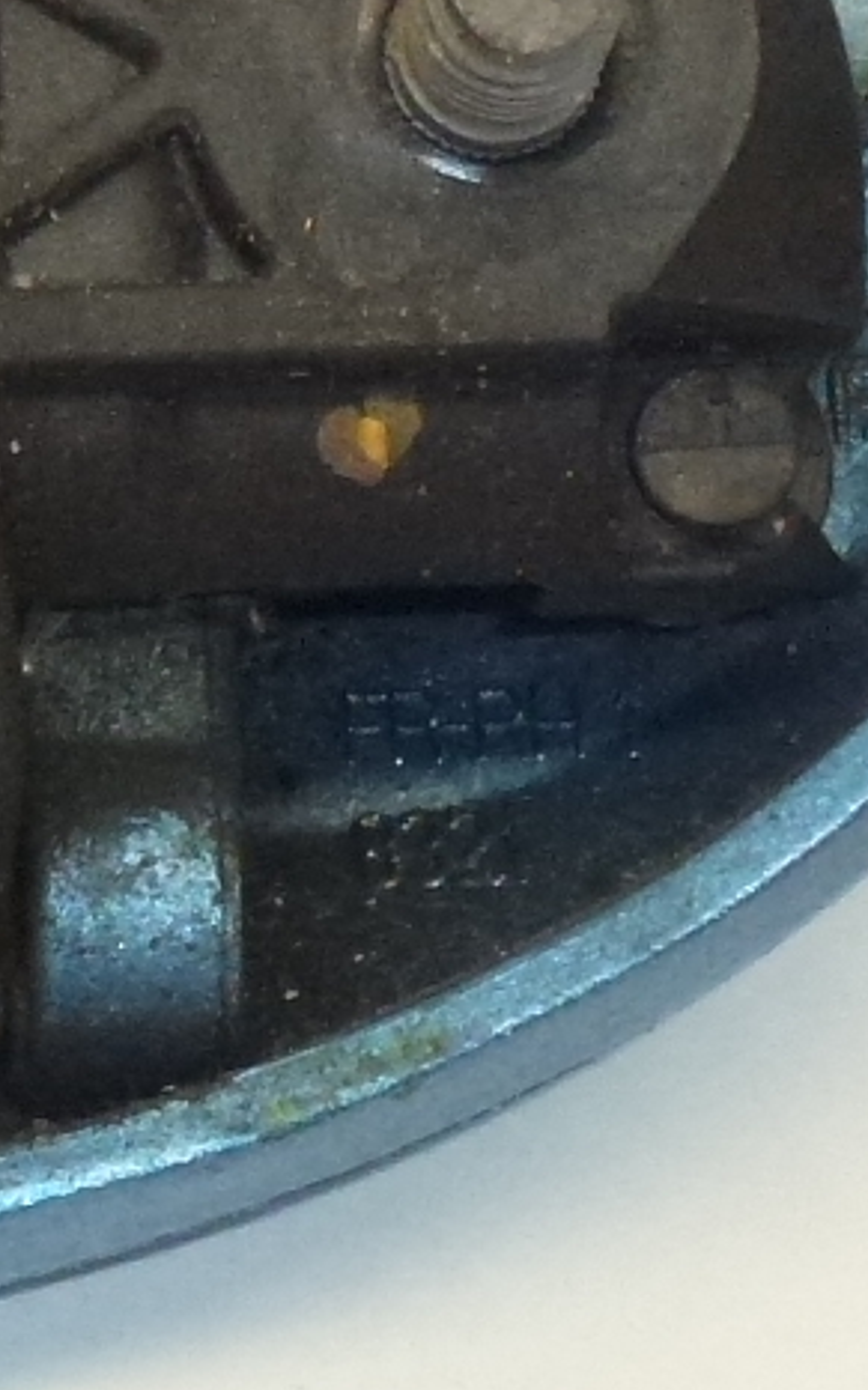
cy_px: 528
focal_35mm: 284
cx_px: -841
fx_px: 10756
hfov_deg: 4.6
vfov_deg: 7.4
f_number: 4.5
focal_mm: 10.9
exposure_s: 1/160
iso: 400
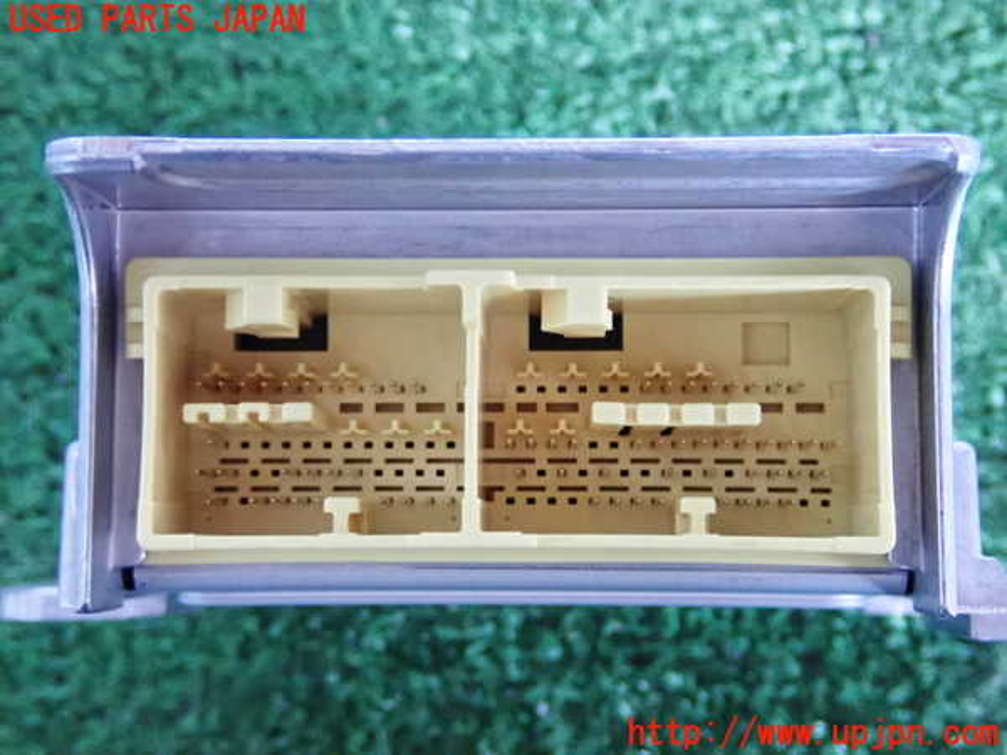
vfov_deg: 68.7
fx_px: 553
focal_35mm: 19
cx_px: 504
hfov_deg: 84.7
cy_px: 378
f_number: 3.6
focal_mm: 3.33
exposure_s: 1/40
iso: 2000
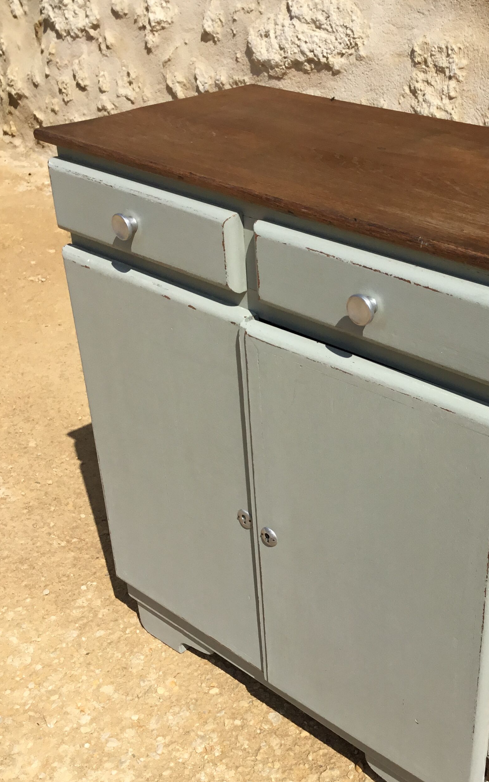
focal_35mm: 43
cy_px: 434
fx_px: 917
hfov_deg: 29.5
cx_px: 356
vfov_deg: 46.1
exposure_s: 1/2551
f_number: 2.4
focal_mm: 3.3
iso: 25
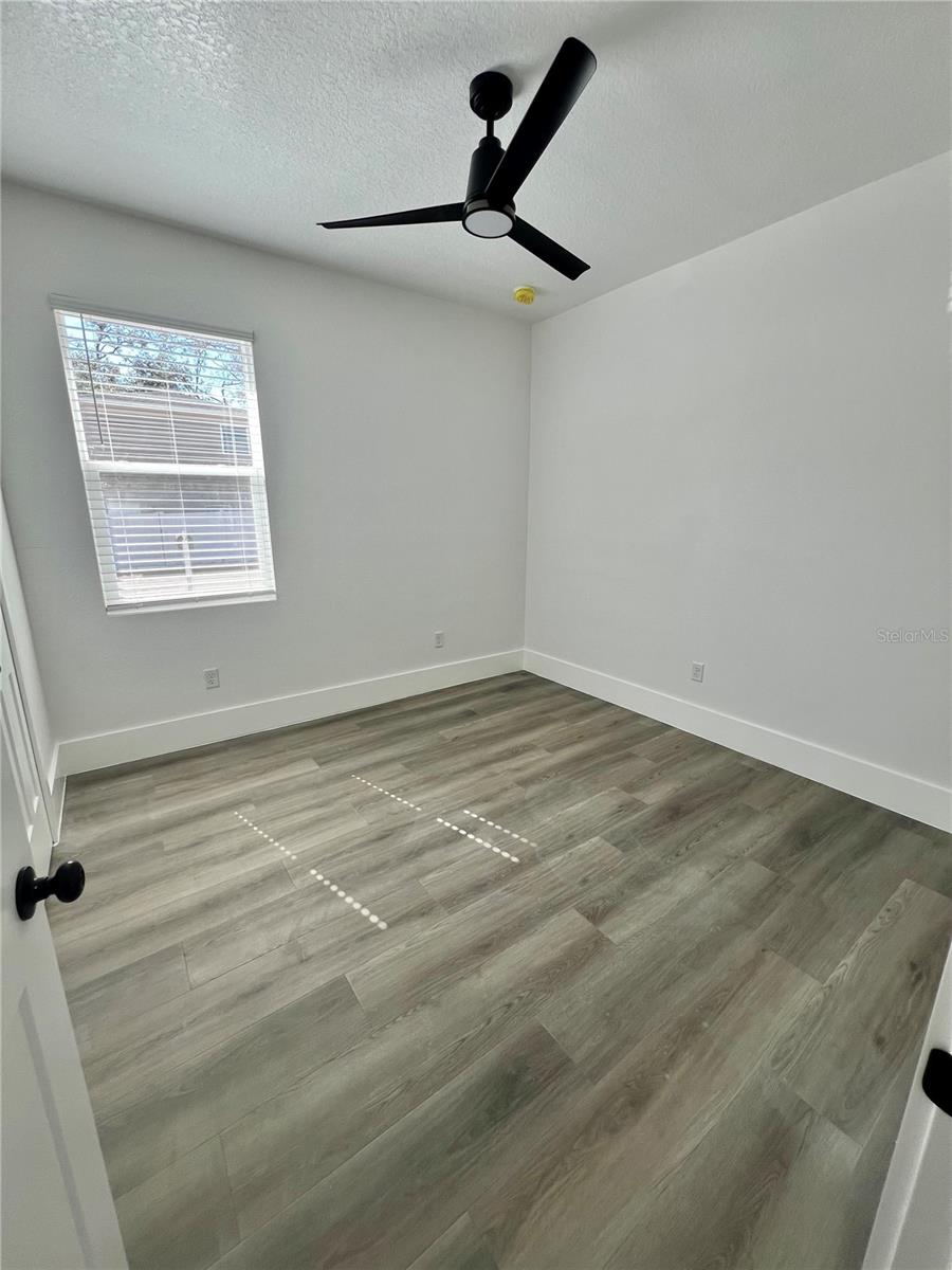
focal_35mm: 13
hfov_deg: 89.9
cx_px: 476
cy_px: 635
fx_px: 477
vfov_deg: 106.2
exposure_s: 1/99
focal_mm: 1.57
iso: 32
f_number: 1.8
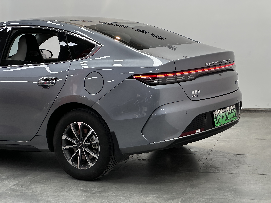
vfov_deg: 19.1
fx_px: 603
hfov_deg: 25.3
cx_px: 136
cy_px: 102
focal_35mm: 77
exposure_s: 1/100
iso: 160
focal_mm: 9
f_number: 2.8
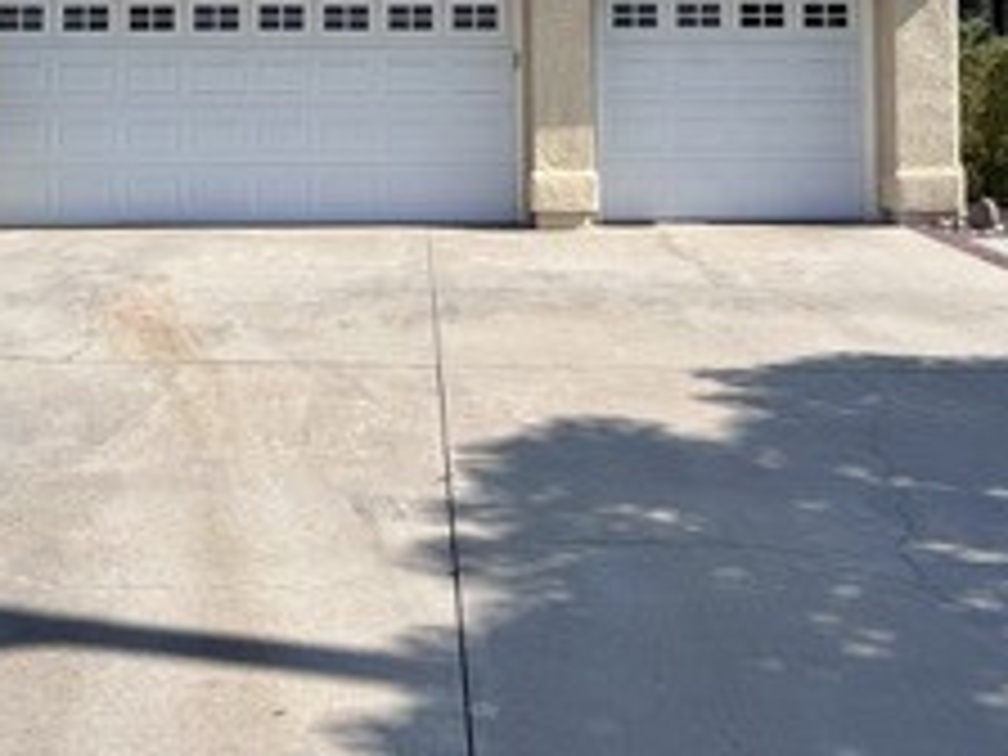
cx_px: 464
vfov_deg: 34.4
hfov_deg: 46.8
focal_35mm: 40
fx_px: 1165
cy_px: 108
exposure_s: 1/2028
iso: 50
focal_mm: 2.22
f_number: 2.2
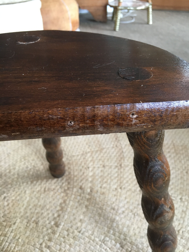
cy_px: 126
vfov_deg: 61.7
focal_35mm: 29
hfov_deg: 48.2
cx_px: 94
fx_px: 211
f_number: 2.2
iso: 250
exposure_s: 1/33
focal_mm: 4.15
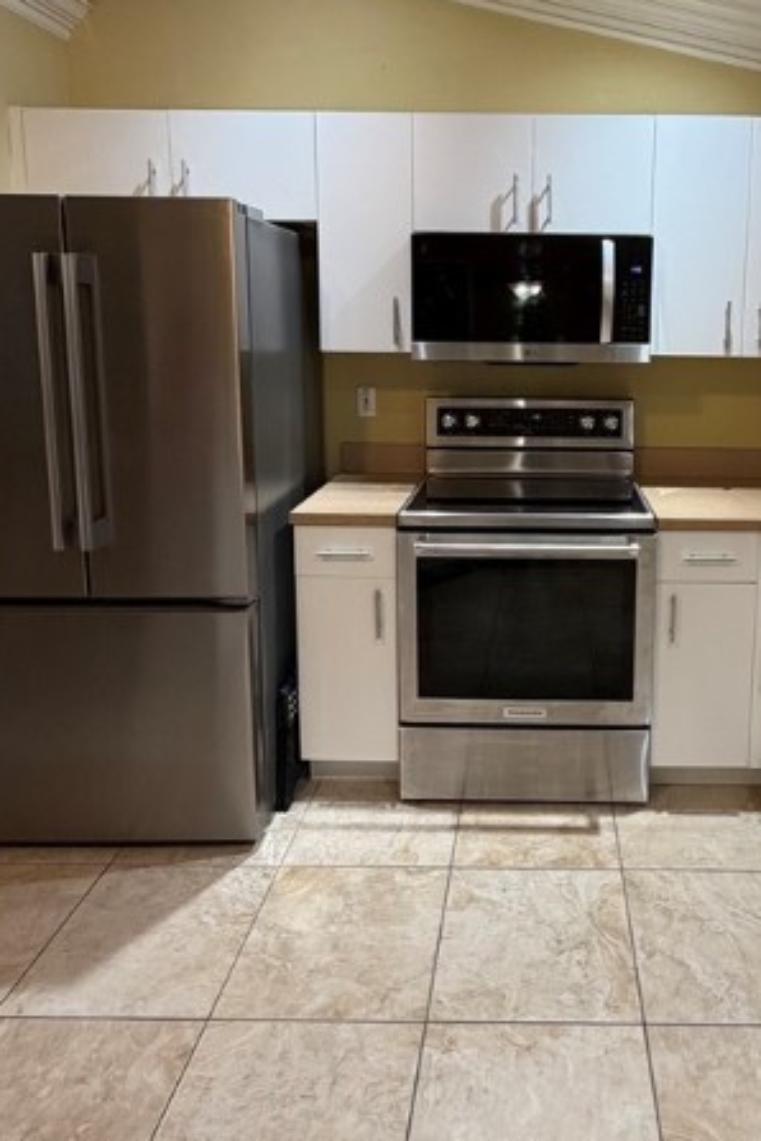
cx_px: 539
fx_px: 793
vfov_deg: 70.3
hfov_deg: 49.9
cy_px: 424
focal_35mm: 25
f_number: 2.2
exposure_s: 1/60
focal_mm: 2.22
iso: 200
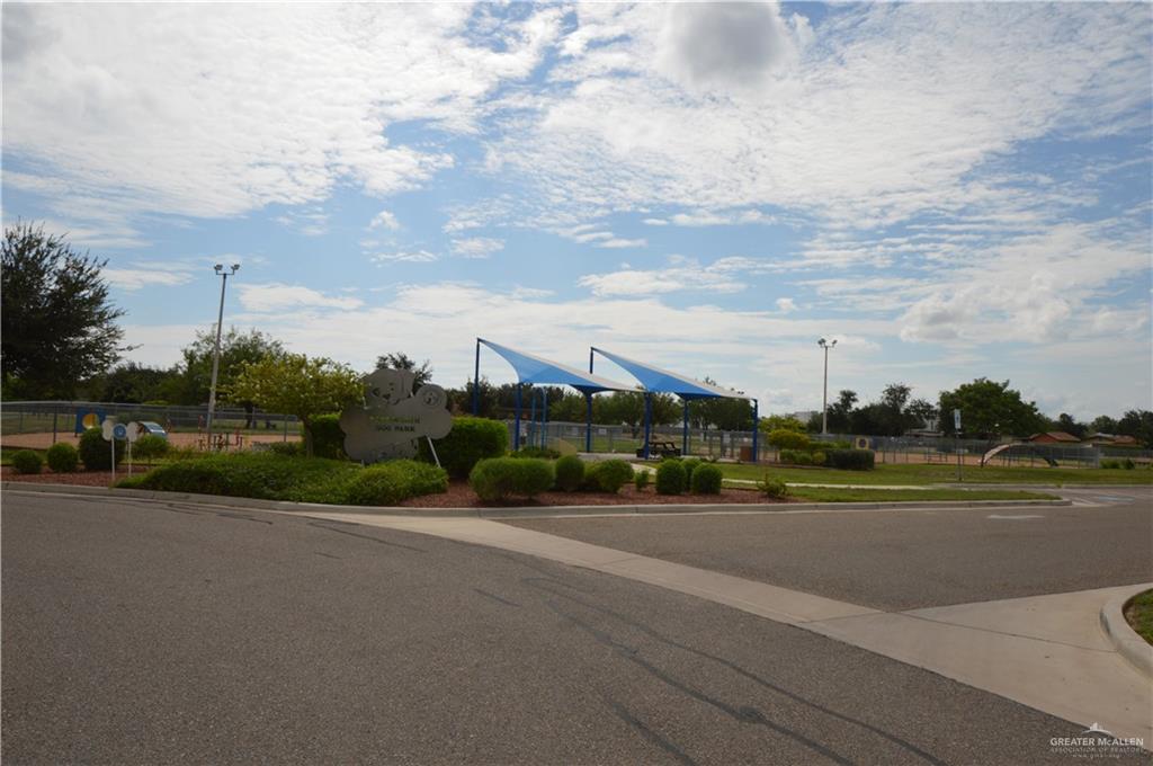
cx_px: 576
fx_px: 672
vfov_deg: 59.4
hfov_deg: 81.3
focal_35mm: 21
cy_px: 383
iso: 100
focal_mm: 14
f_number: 14
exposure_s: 1/200
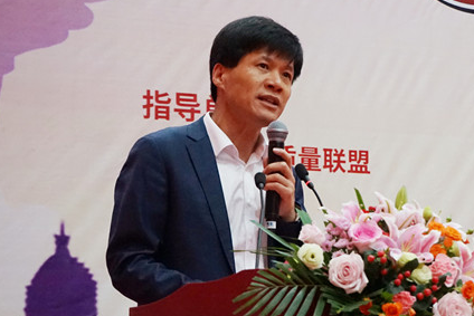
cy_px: 130
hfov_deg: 15.4
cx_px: 389
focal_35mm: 132
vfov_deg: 10.4
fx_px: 1738
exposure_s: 1/160
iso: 6400
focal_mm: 70
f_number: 5.6
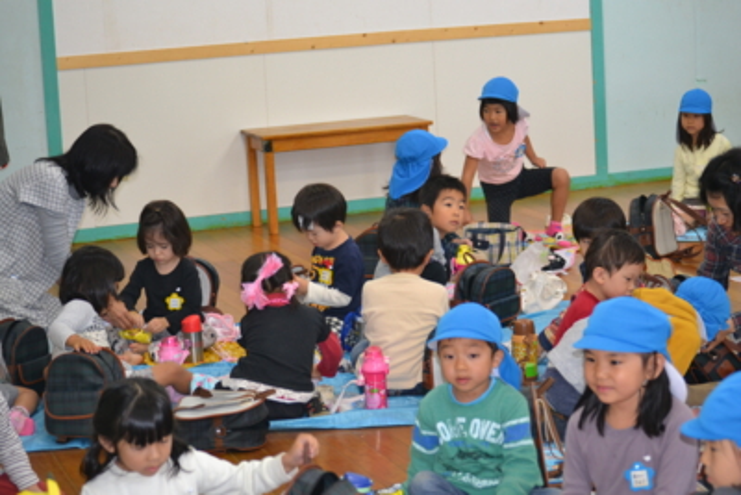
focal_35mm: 82
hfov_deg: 24.6
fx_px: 1699
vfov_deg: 16.6
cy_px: 248
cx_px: 370
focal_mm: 55
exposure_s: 1/60
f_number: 4
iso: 1000
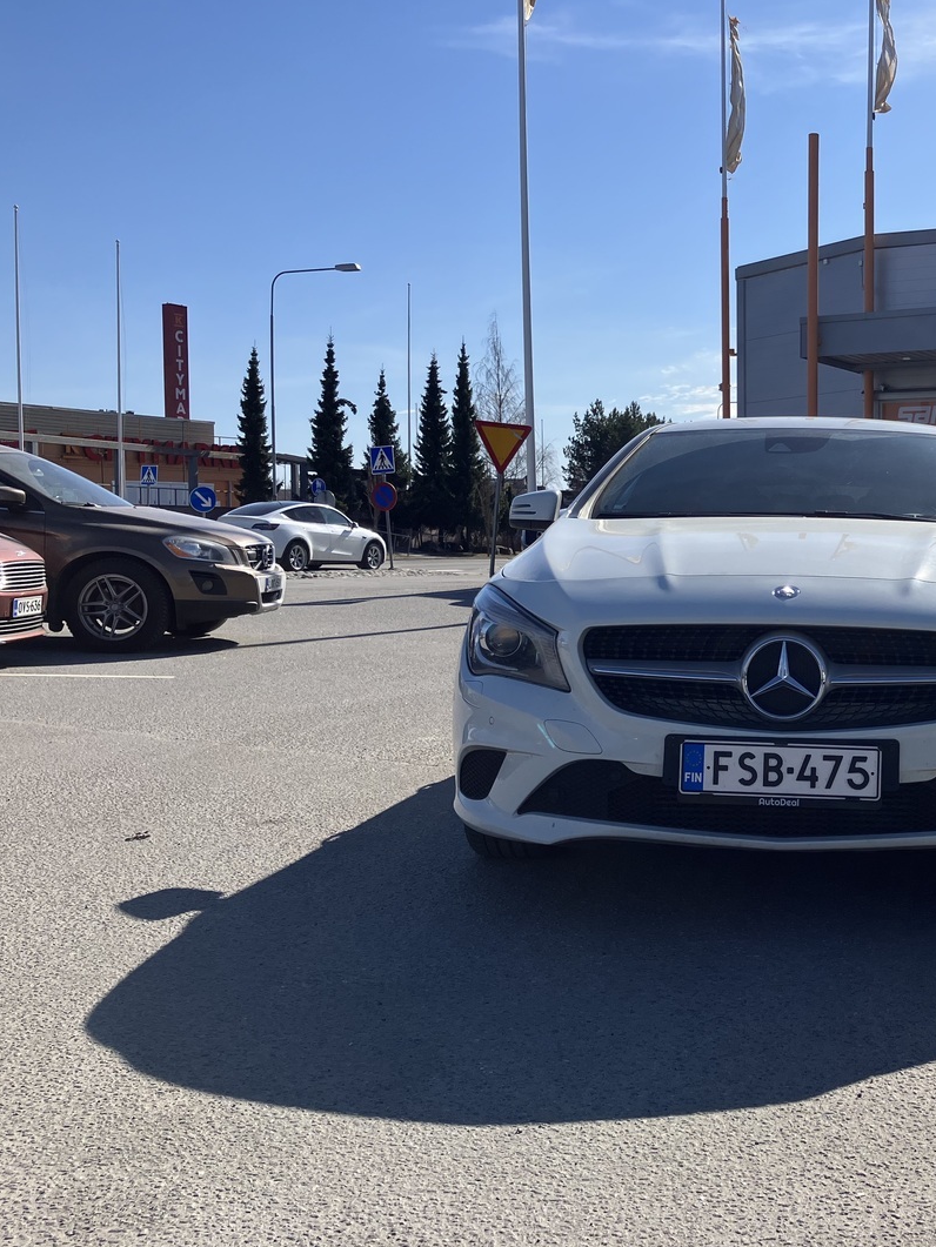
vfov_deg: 49.0
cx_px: 797
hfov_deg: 36.0
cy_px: 623
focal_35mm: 38
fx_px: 1370
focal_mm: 3.99
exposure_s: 1/3247
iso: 32
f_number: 1.8
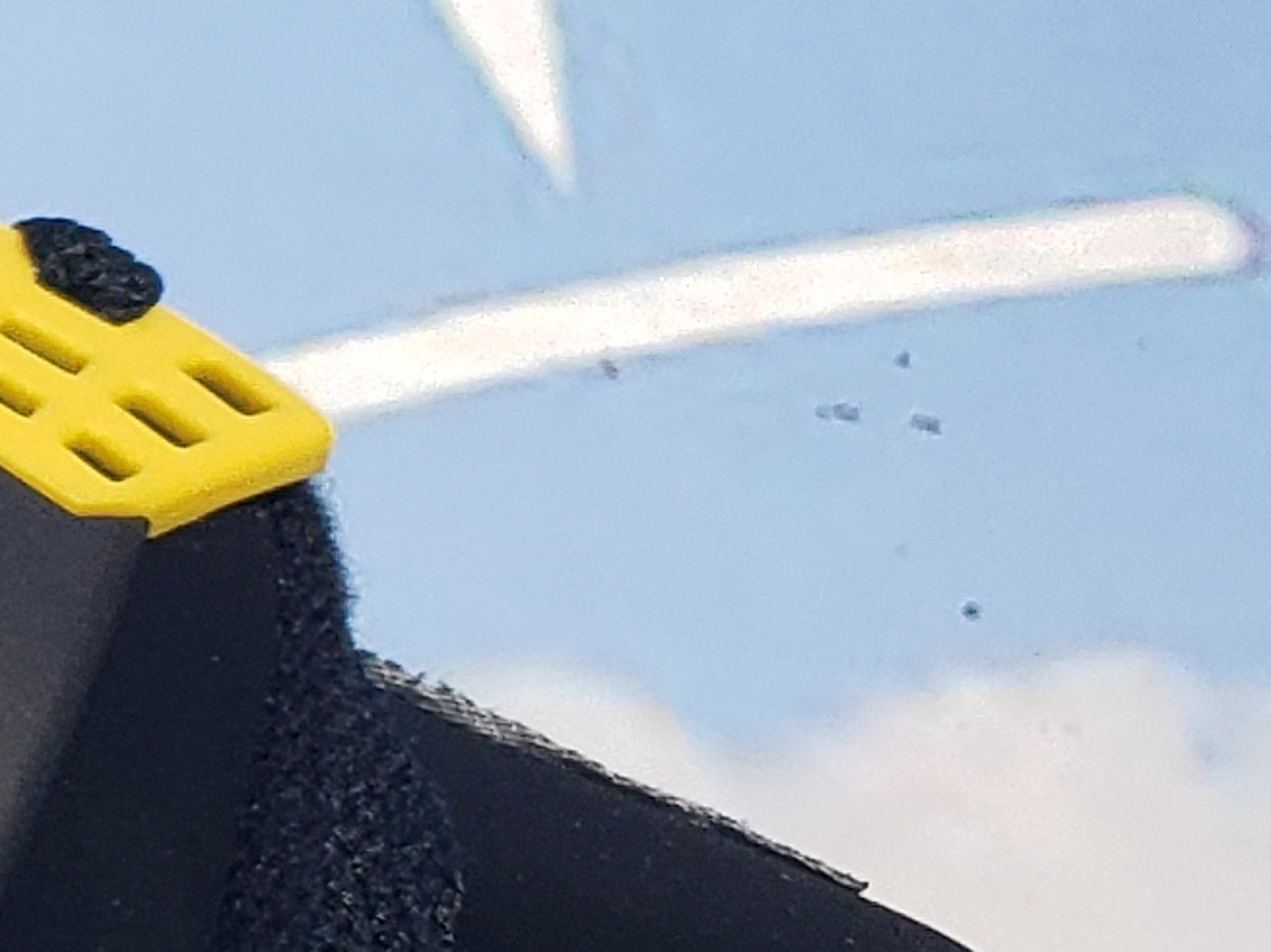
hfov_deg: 9.9
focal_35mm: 160
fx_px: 5874
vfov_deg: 9.3
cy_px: 553
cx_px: -2286
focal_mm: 4.3
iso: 50
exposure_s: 1/318
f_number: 1.5
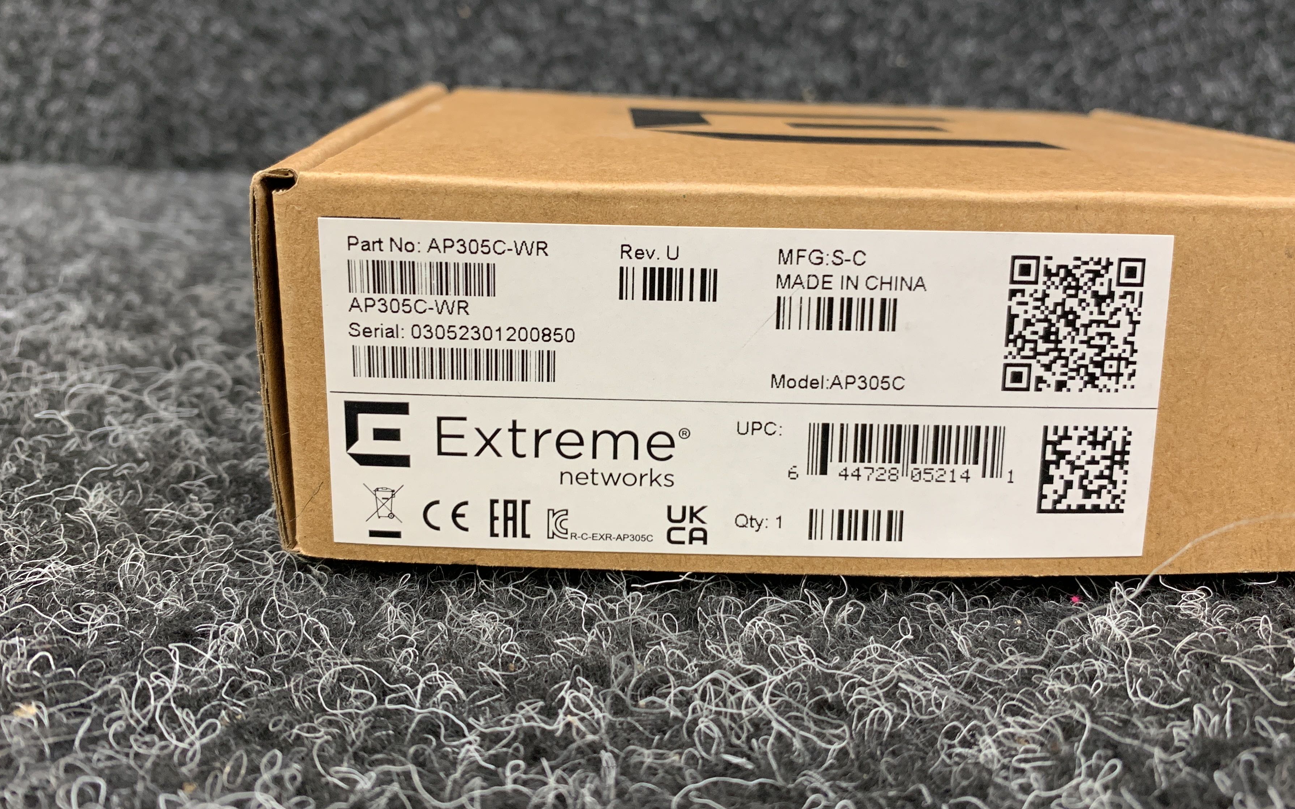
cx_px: 671
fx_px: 1094
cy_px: 355
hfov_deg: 61.2
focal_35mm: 31
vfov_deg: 40.5
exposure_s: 1/60
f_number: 1.8
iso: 125
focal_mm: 4.25
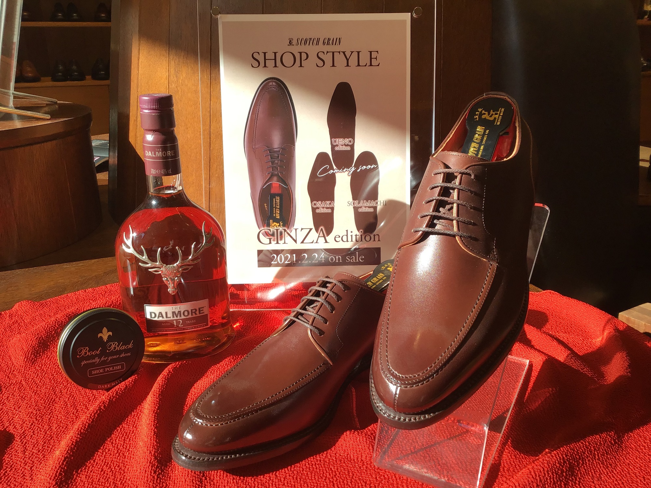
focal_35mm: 31
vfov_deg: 45.4
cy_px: 244
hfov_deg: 58.4
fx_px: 583
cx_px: 326
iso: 25
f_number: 2.4
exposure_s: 1/208
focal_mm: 3.3
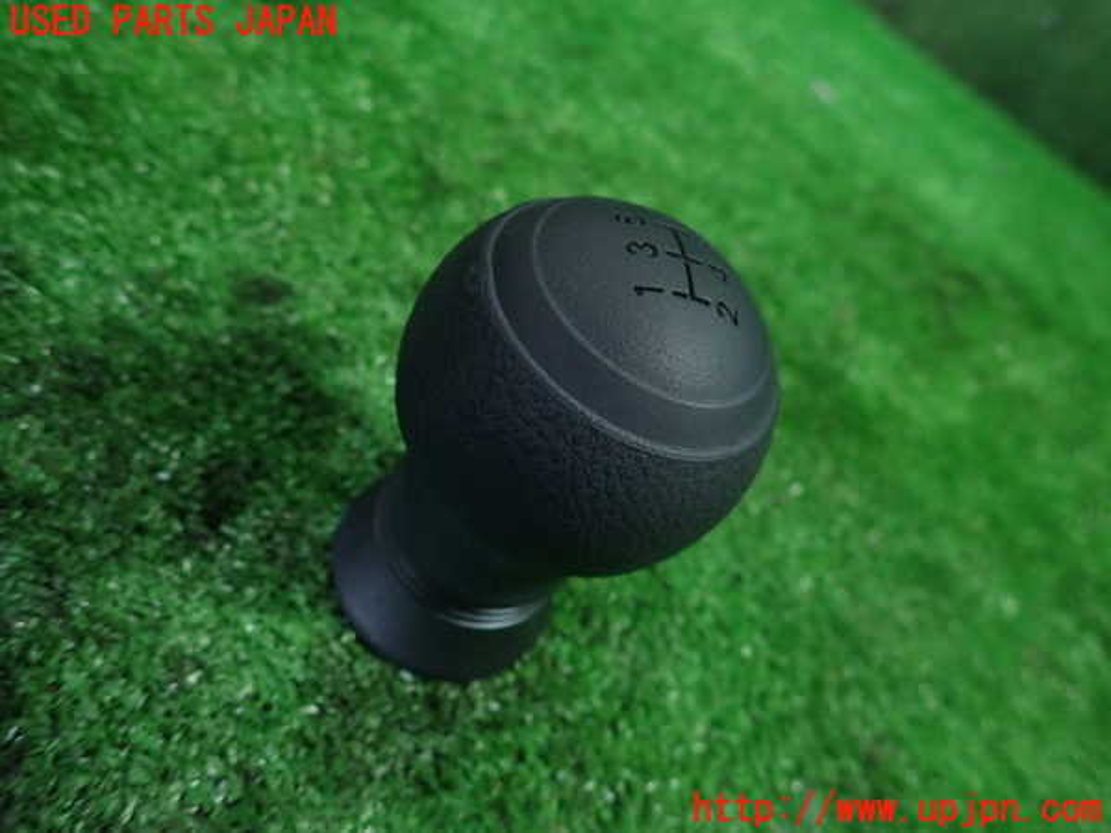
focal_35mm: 25
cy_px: 416
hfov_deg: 69.4
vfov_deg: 54.9
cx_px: 556
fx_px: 802
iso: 200
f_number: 2
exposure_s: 1/40
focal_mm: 4.5
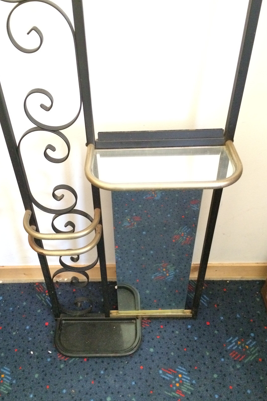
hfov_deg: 42.3
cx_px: 121
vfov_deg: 60.3
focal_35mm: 31
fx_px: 345
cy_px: 202
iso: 640
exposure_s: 1/17
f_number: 2.2
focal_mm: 4.15
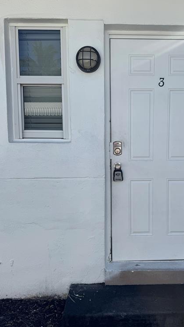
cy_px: 166
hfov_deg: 42.4
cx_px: 119
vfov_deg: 69.9
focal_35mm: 27
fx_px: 234
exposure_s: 1/3597
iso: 80
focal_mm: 6.76
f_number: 1.78
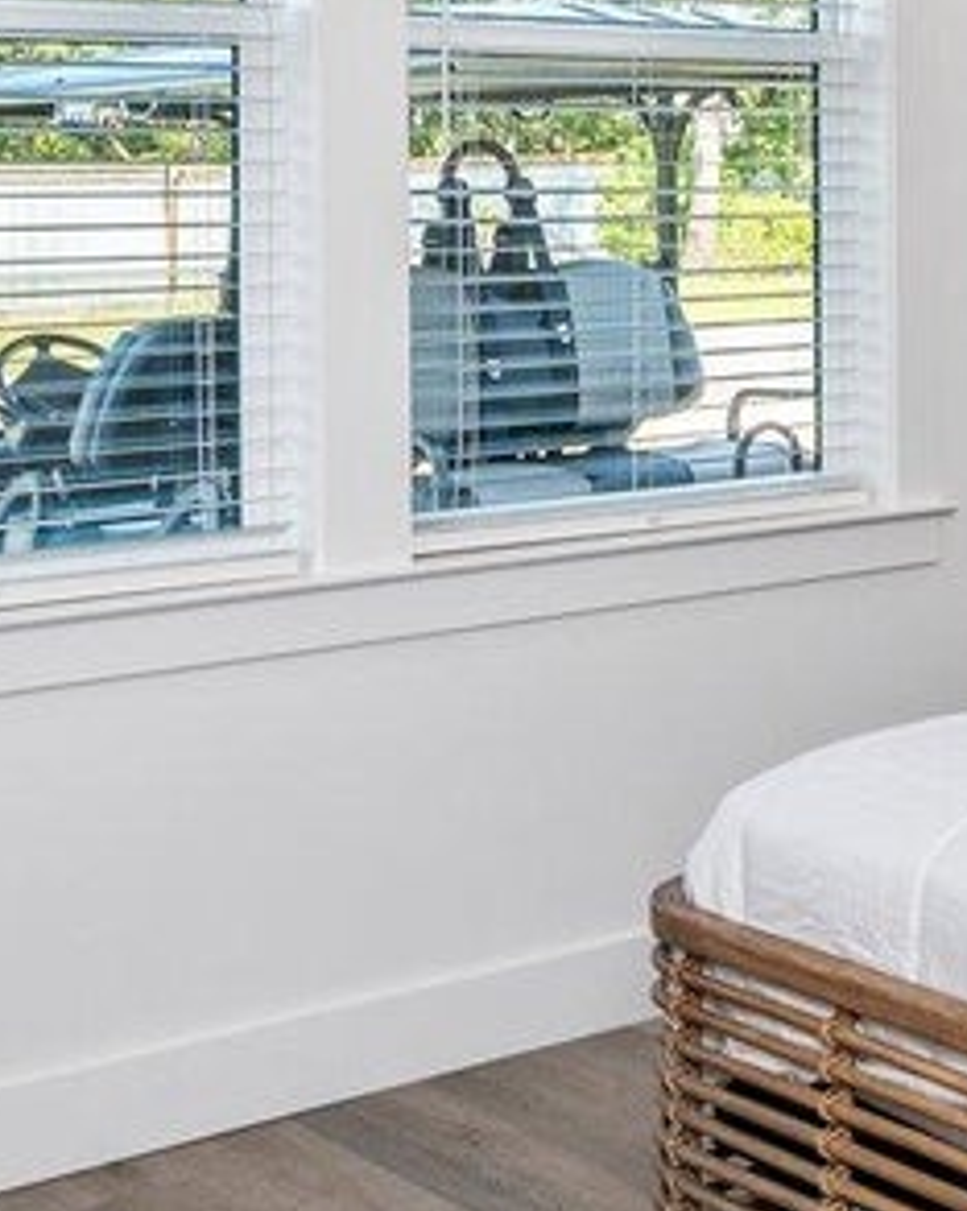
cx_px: 1562
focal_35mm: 69
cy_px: 29
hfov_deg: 18.8
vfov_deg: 26.2
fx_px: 2471
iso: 250
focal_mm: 14
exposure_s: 1/100
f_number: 6.3
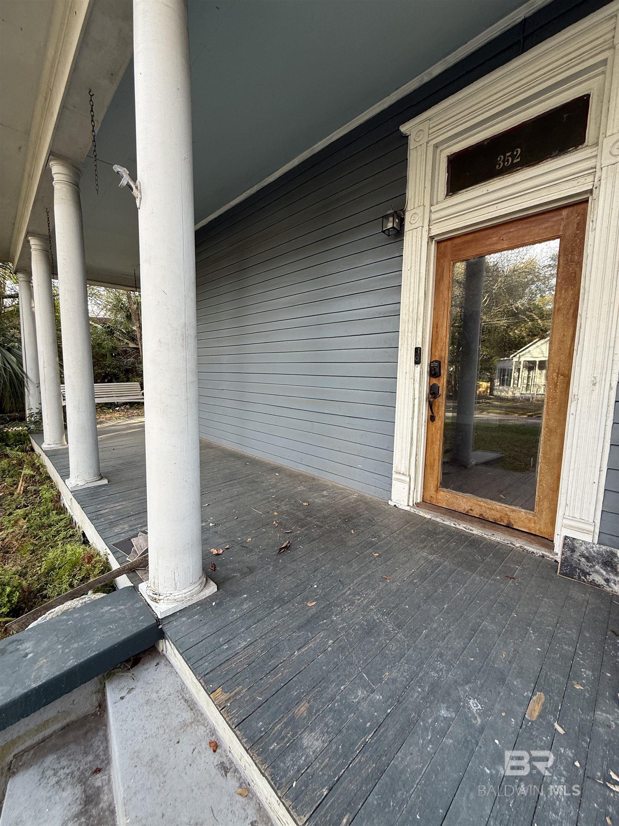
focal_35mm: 14
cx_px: 310
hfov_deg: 85.7
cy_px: 413
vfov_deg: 102.1
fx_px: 334
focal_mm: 2.22
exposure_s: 1/99
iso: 64
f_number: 2.2
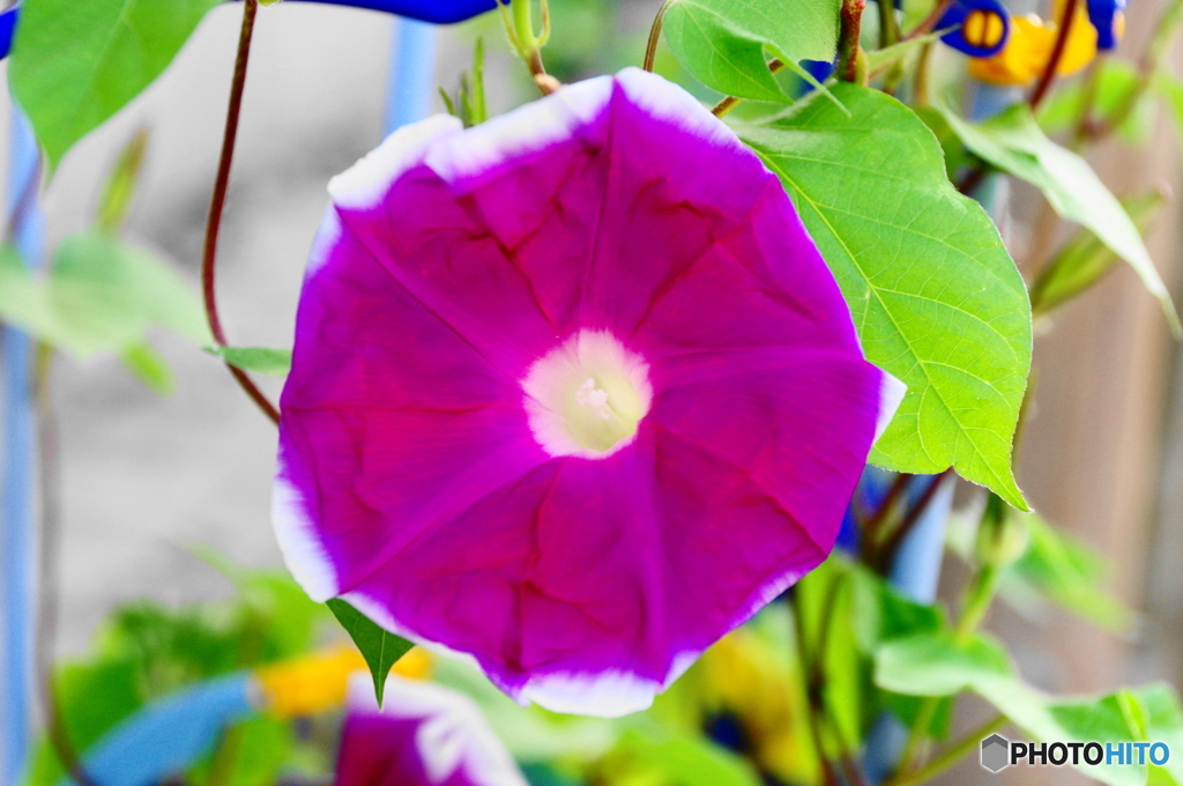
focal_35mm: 94
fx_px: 3085
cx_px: 592
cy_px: 393
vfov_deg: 14.5
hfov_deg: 21.7
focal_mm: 63
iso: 640
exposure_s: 1/100
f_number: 5.6
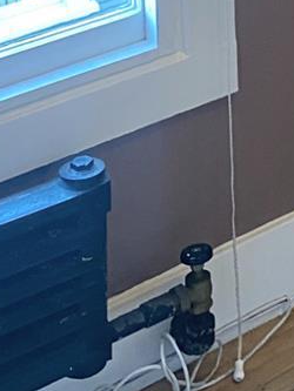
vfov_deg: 14.1
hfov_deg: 11.8
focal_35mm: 117
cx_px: 502
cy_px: -390
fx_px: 1324
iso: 250
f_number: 1.8
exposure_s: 1/60
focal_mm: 4.25
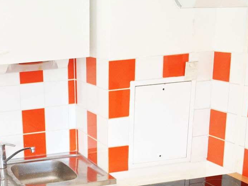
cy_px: 181
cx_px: 20
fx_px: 480
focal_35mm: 67
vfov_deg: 21.2
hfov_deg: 27.8
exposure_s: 1/33
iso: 40
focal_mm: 4.15
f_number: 2.2
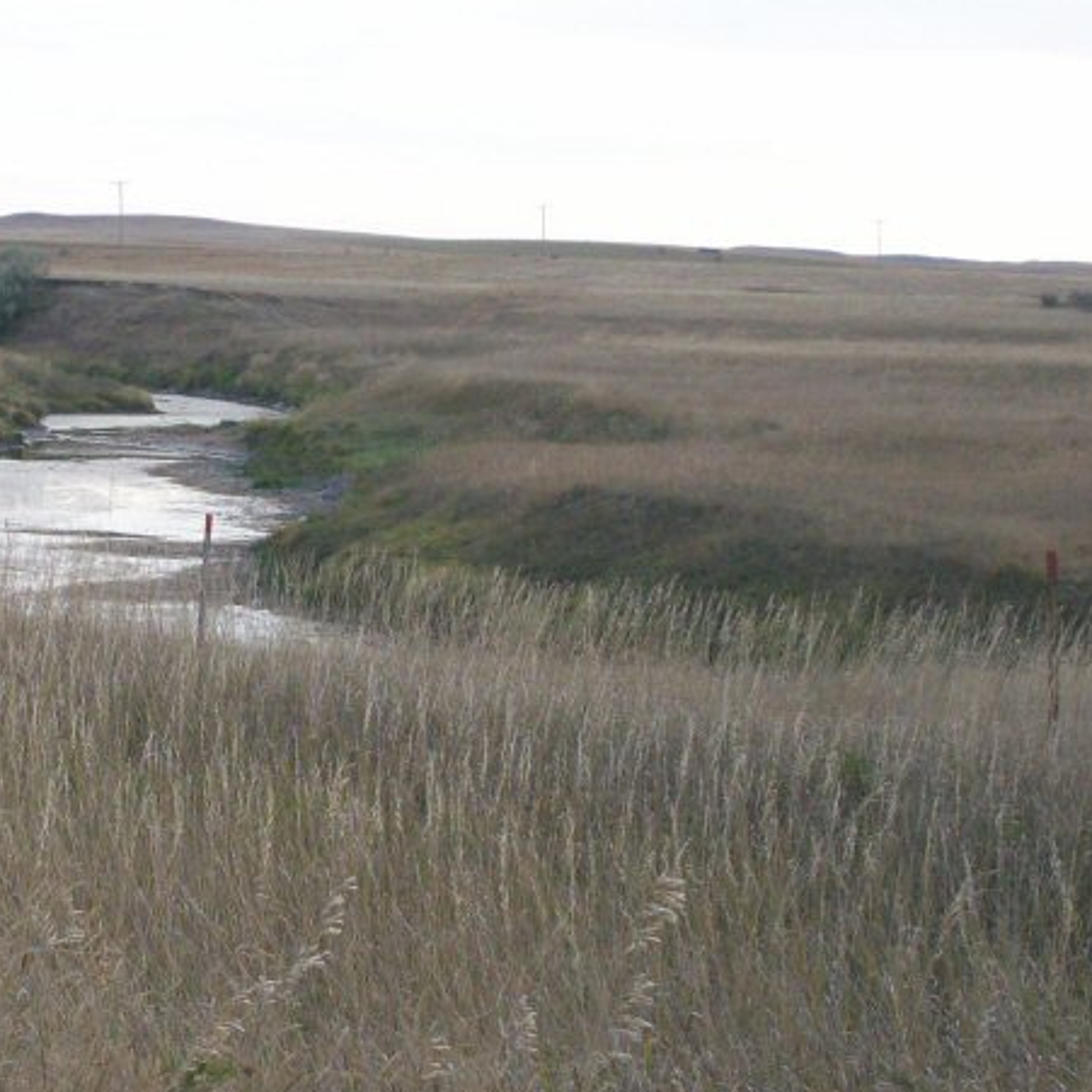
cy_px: 518
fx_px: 4140
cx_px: 148
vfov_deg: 15.0
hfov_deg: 14.9
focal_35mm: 116
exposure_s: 1/227
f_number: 4
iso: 160
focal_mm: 12.4
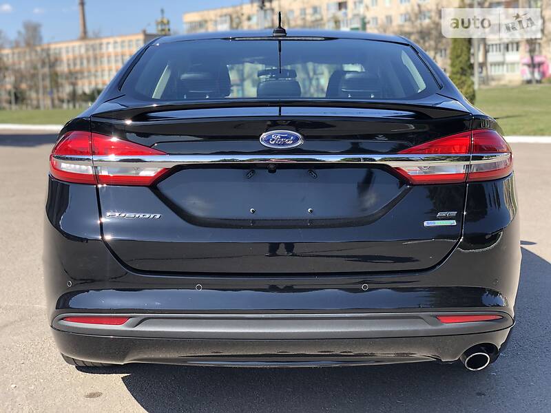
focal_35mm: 52
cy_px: 206
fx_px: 828
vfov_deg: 28.0
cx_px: 276
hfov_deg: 36.8
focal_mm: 6
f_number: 2.4
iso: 16
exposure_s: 1/214
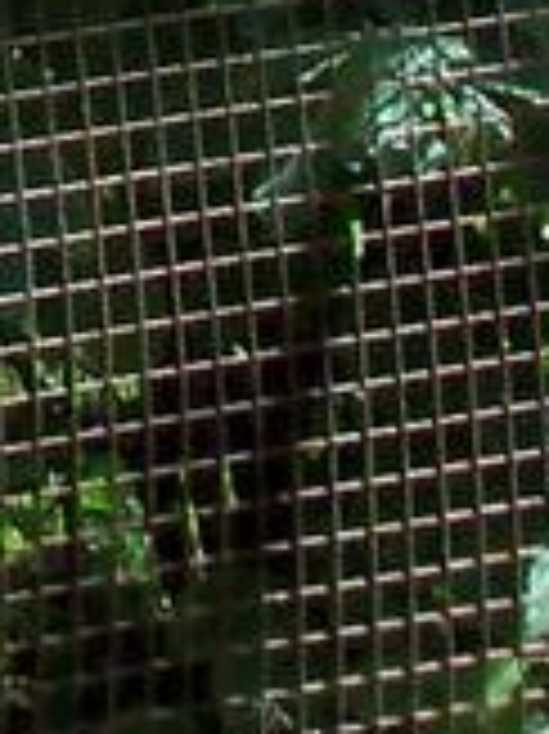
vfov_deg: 5.4
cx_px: -2736
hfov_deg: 3.7
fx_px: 7284
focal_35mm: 344
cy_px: -1396
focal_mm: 6.3
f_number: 3
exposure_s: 1/160
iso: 80
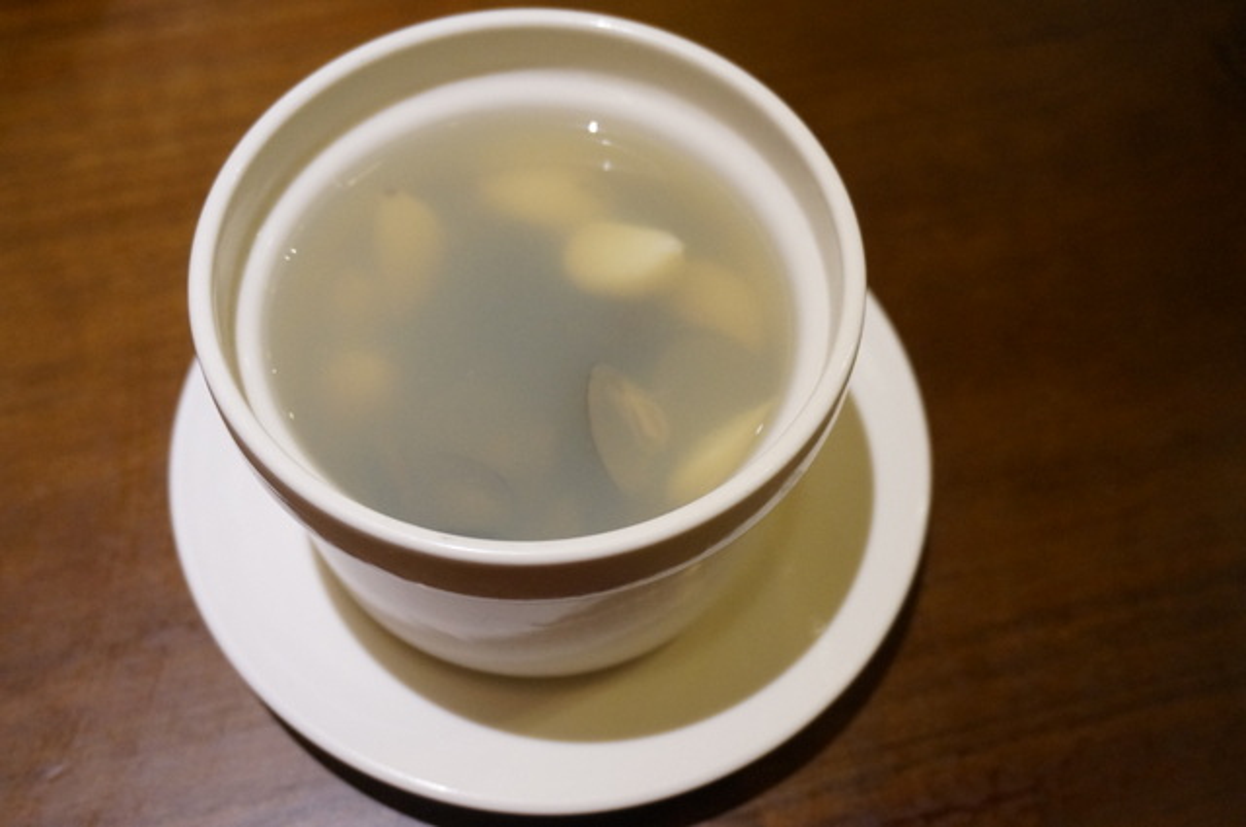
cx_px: 623
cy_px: 414
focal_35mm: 42
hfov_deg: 46.5
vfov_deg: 31.8
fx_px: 1452
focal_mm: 28
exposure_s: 1/60
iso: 2500
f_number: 4.5
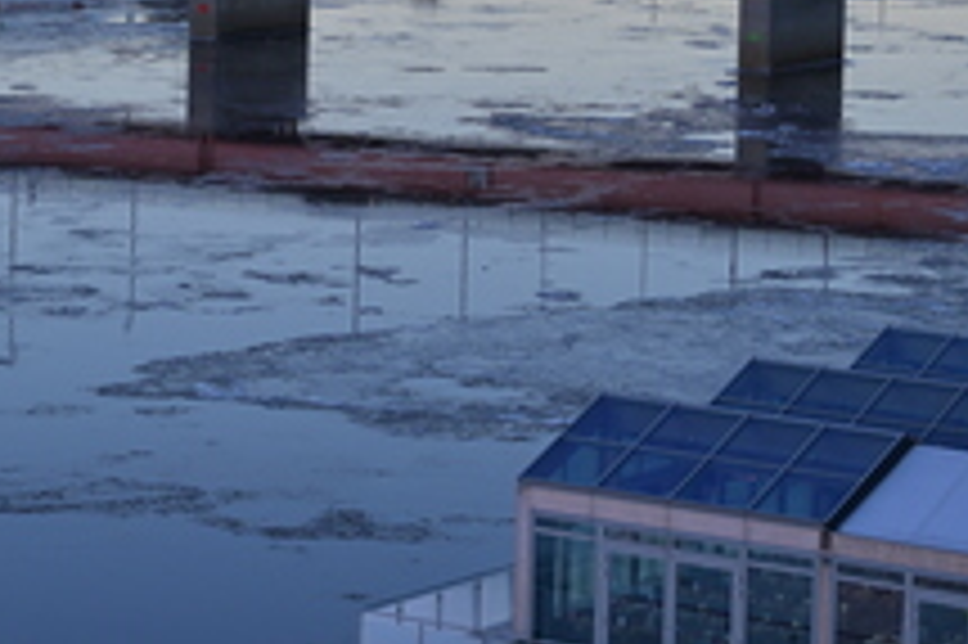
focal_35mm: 149
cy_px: -119
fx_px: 4003
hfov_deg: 13.8
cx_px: 306
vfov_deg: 9.1
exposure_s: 1/640
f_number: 2.8
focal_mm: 50
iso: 100
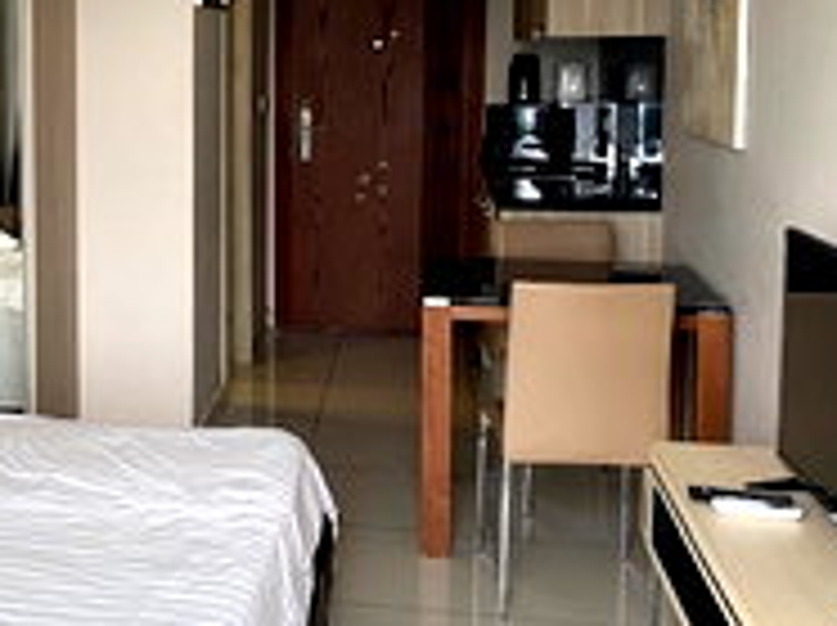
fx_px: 1352
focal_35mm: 56
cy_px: 189
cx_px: 68
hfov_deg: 32.5
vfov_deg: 25.8
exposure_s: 1/94
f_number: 1.8
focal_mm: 4.25
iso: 125
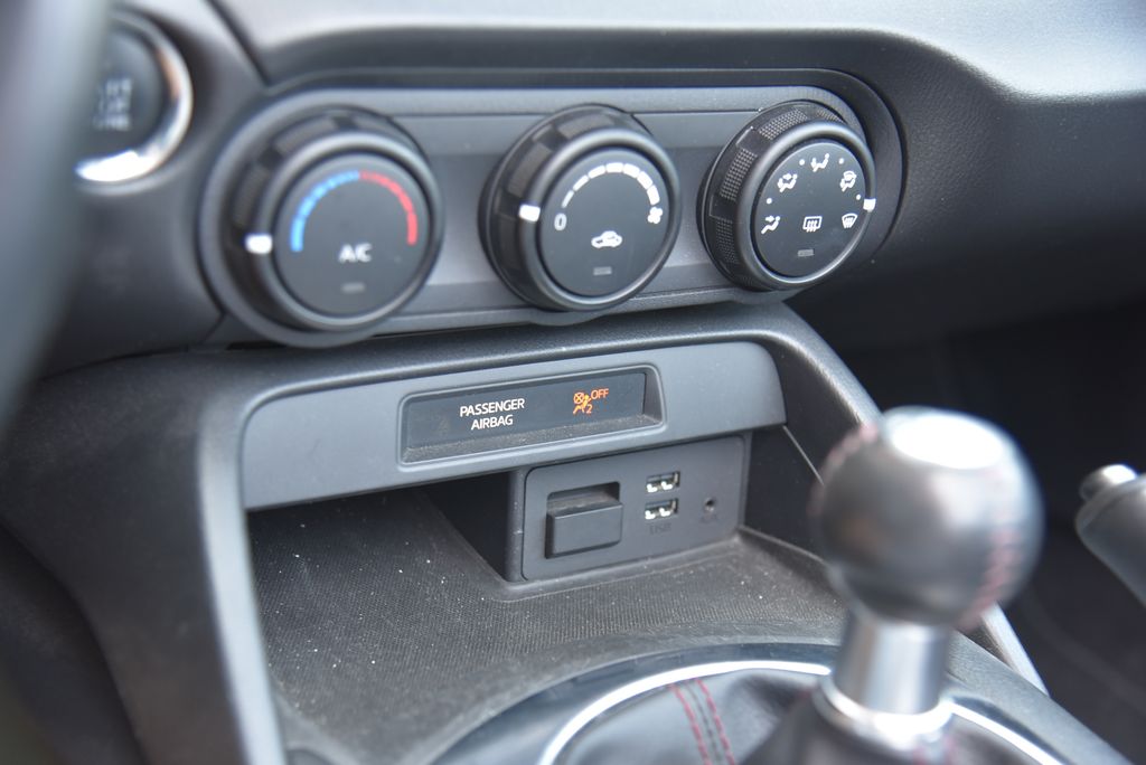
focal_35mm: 50
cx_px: 573
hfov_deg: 39.6
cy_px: 382
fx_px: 1592
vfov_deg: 27.0
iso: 500
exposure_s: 1/30
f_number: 4
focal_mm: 50
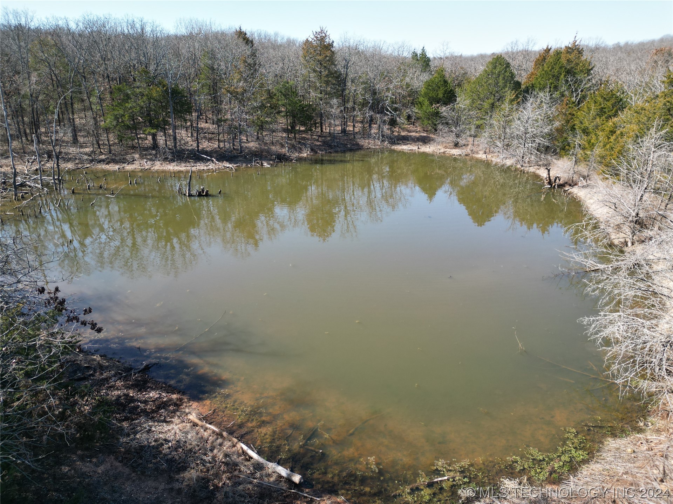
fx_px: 467
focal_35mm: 24
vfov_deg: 56.8
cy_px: 252
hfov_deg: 71.6
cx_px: 336
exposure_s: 1/1250
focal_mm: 6.72
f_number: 1.7
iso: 200
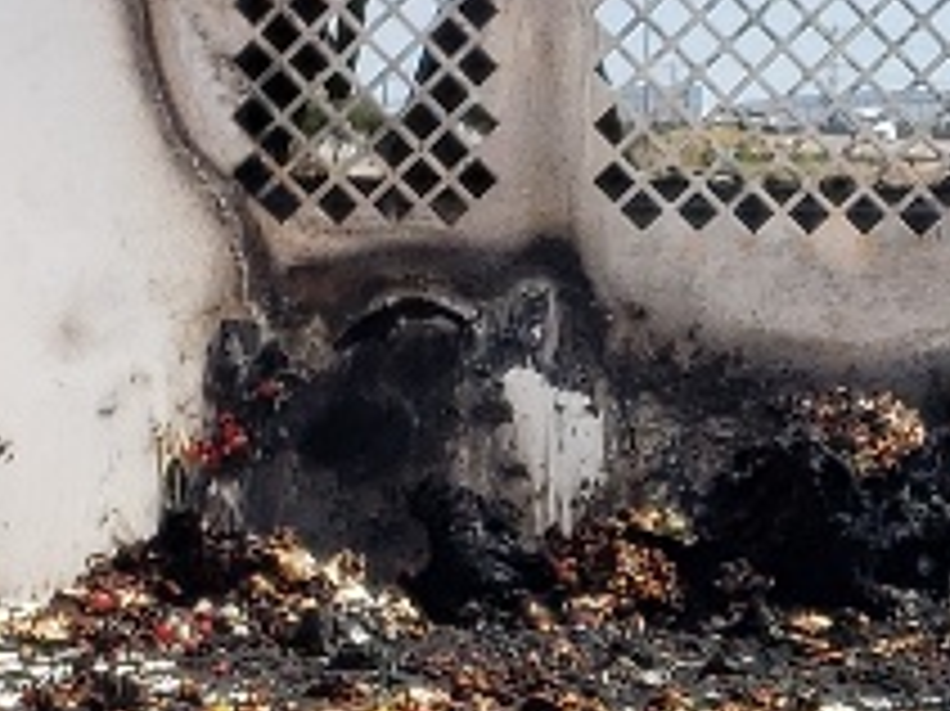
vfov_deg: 7.5
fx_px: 5403
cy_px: 806
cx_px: 959
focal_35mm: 197
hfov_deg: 10.0
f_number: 1.5
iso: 50
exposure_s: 1/3333
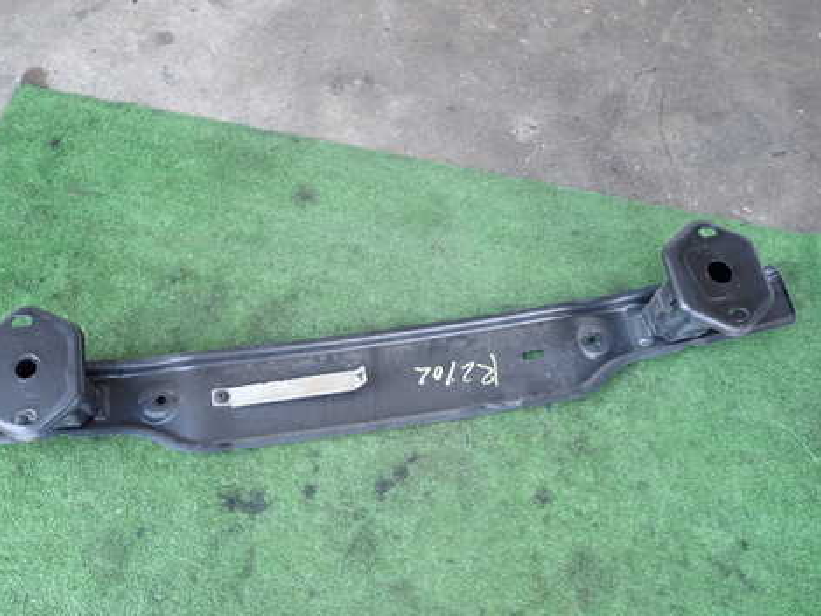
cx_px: 369
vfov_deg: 44.1
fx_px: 759
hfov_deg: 56.7
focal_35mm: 32
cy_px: 338
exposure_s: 1/100
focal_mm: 4.5
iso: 100
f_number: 2
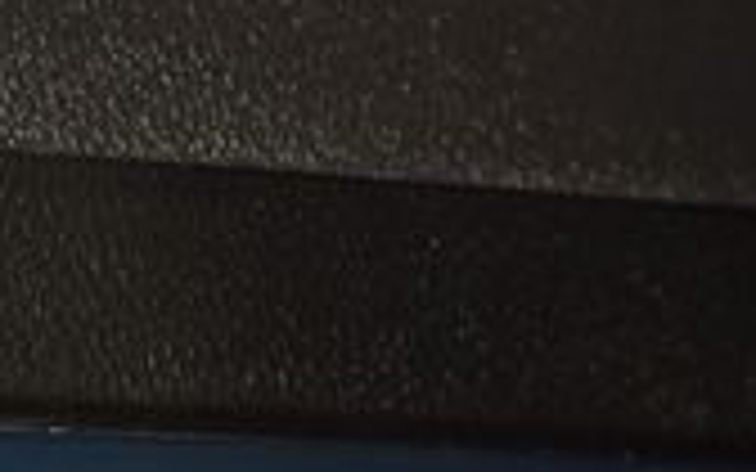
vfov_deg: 3.2
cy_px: 798
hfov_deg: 5.1
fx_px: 8386
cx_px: -94
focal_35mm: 407
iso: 100
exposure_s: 1/125
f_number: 8
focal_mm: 70
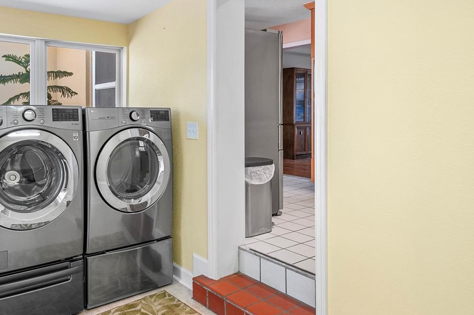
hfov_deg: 65.9
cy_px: 97
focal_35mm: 27
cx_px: 164
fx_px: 355
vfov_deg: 46.9
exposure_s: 1/1.67
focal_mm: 16
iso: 100
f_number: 9
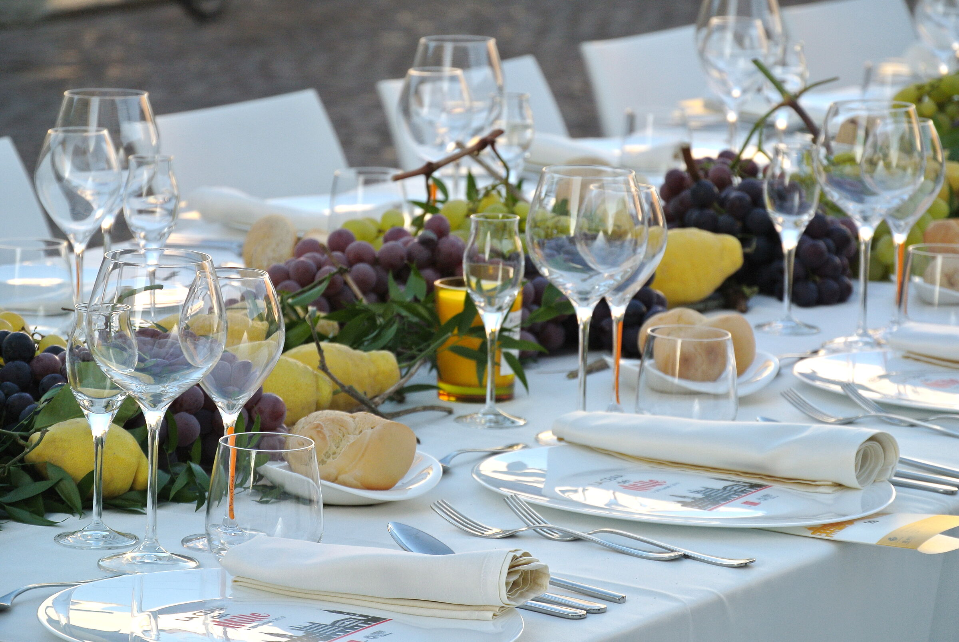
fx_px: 4961
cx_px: 480
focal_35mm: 186
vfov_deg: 7.4
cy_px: 321
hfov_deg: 11.0
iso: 160
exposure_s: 1/250
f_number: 4.8
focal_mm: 69
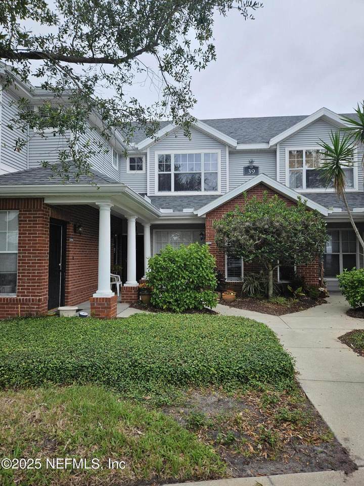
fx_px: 322
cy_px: 243
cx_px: 182
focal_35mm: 23
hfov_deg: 58.9
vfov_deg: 73.9
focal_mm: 5.4
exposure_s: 1/1105
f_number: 1.8
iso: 50
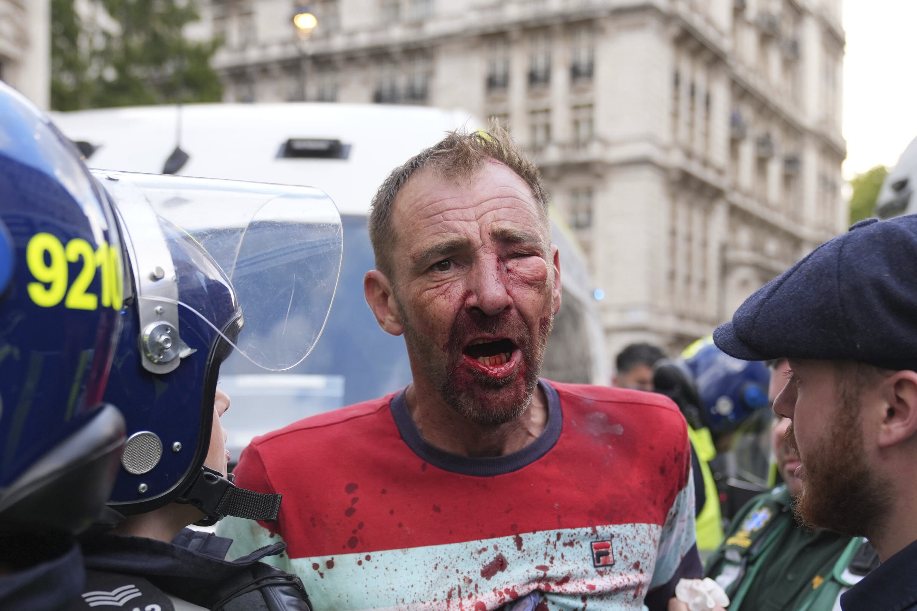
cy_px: 390
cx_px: 510
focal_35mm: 49
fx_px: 1248
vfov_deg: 27.4
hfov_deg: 40.3
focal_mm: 34
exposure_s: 1/640
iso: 640
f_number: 3.2
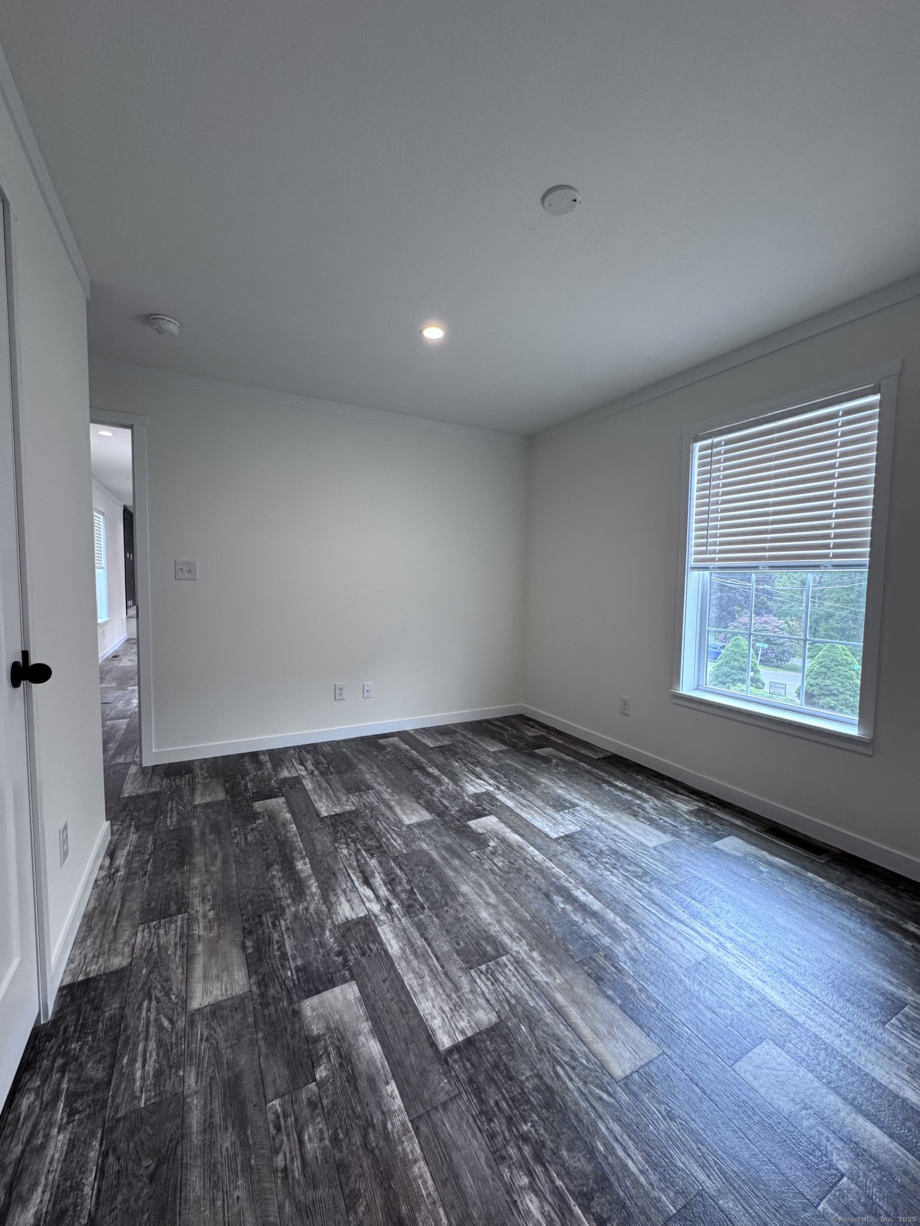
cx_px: 460
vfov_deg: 102.1
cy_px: 613
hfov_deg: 85.7
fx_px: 496
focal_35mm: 14
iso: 160
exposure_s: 1/120
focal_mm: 2.22
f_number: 2.2
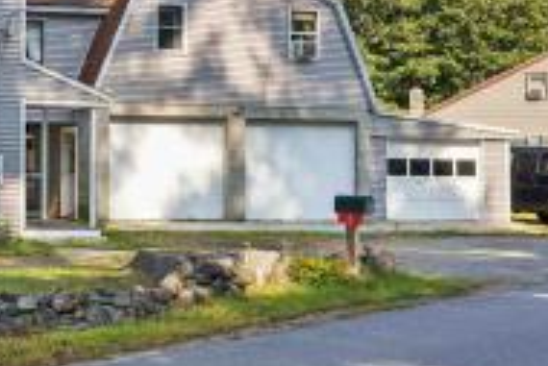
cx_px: 29
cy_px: 6
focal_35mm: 83
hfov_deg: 23.6
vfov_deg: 16.2
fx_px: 1264
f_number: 8
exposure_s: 1/125
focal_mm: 35
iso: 100
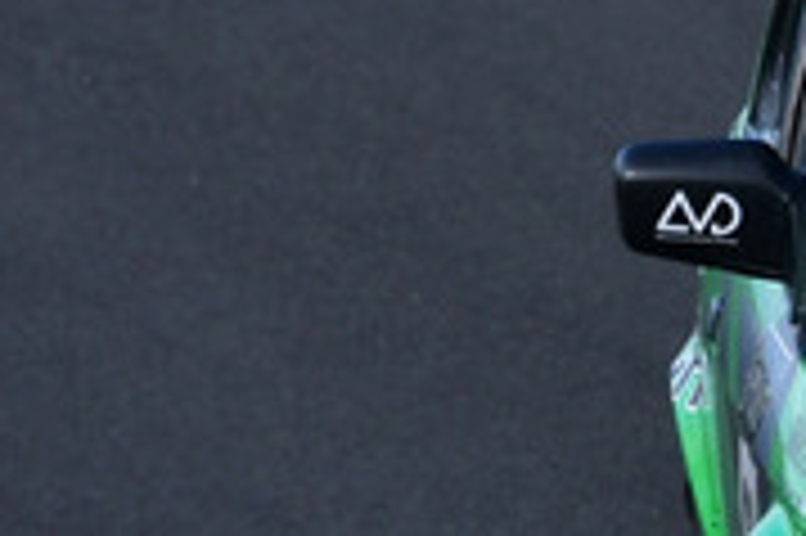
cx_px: 1644
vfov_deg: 0.5
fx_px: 58626
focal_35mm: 2621
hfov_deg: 0.8
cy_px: 522
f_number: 9
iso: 400
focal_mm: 390
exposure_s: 1/640
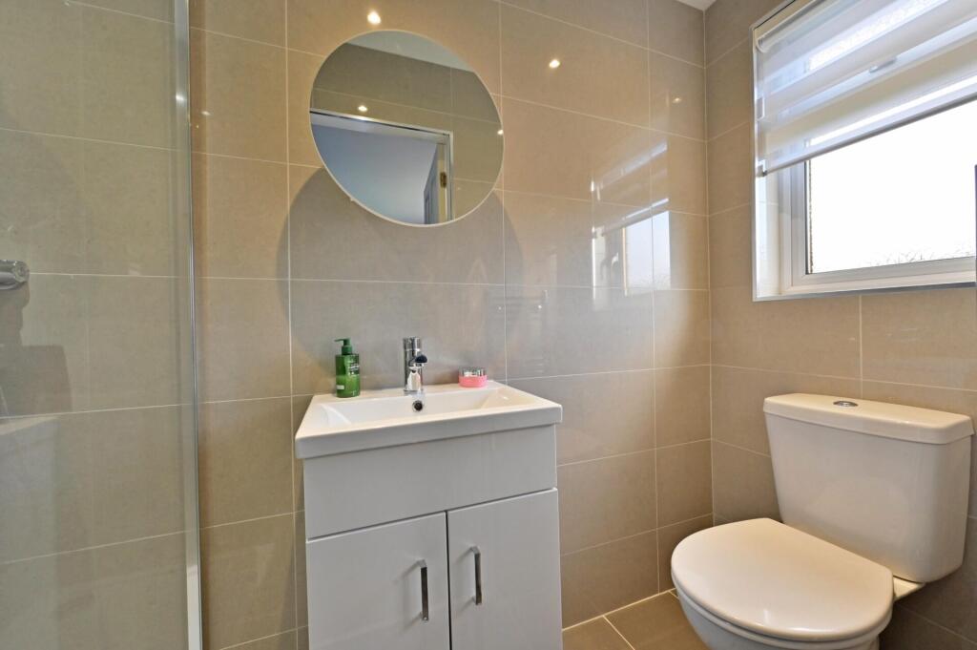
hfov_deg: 104.3
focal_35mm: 14
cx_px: 488
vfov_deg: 81.1
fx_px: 380
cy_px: 325
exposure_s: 1/80
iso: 2500
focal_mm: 14
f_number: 13
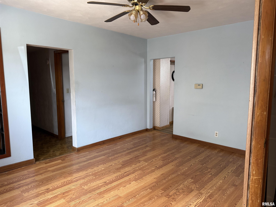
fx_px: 191
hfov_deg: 71.6
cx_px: 138
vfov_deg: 56.8
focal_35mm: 24
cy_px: 104
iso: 200
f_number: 1.78
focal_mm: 6.76
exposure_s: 1/114
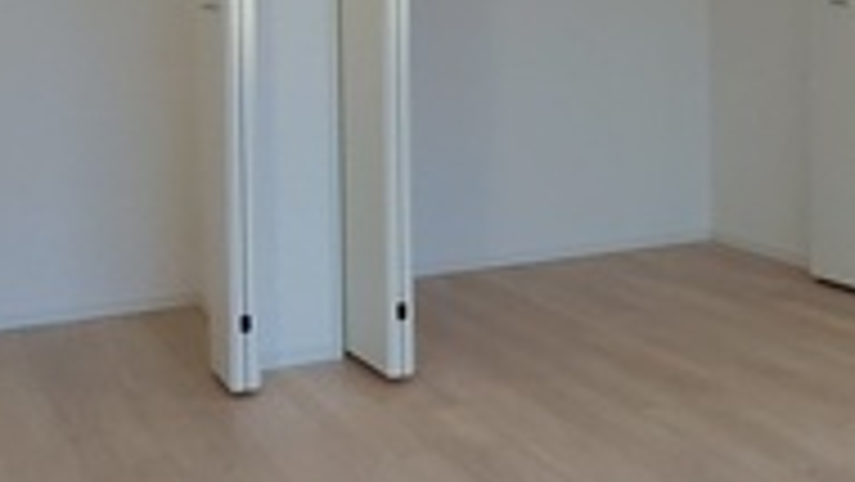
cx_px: 896
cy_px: 63
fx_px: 1247
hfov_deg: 33.8
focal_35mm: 55
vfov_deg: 21.4
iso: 184
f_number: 2.4
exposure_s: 1/60
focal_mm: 1.6
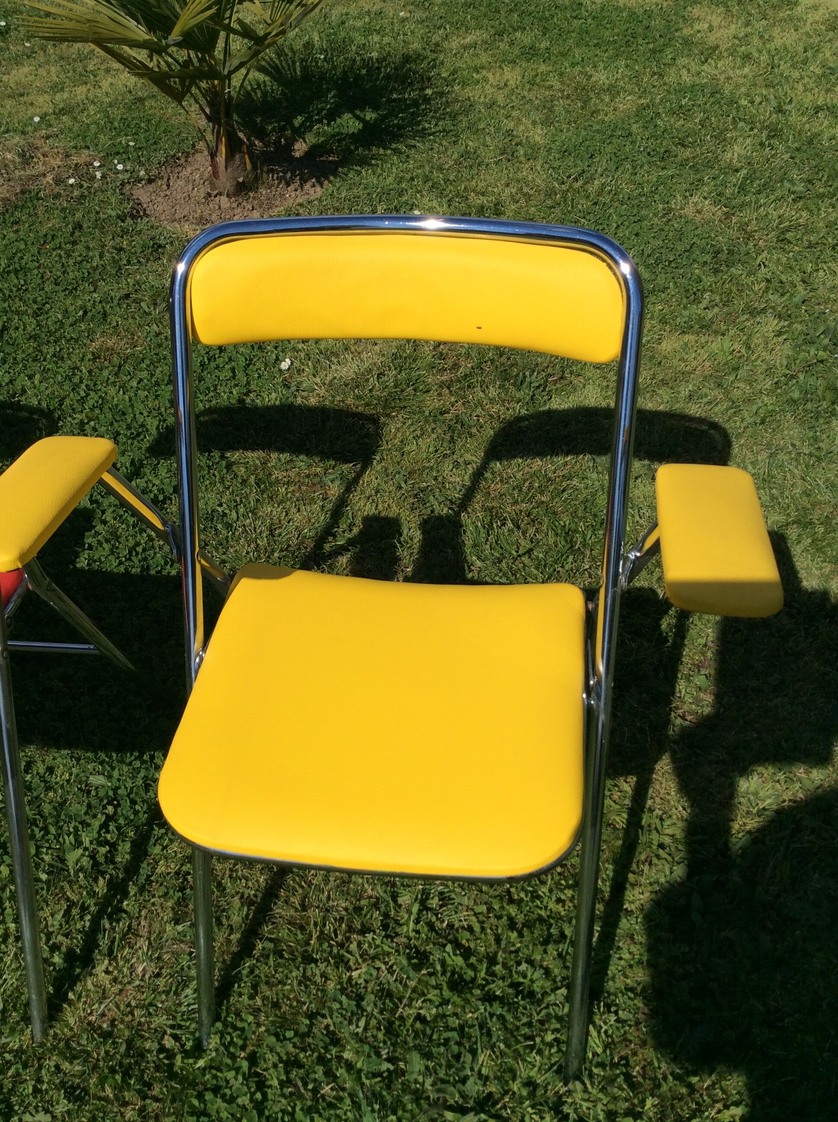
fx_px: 1036
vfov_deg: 56.9
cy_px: 561
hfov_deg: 44.1
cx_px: 419
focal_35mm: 32
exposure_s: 1/3185
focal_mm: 3.3
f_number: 2.4
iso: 32
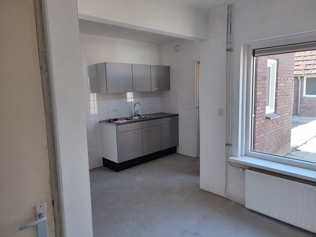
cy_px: 118
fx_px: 228
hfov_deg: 69.4
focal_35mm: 25
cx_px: 158
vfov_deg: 54.9
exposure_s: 1/50
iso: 56
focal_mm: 6.04
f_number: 1.9
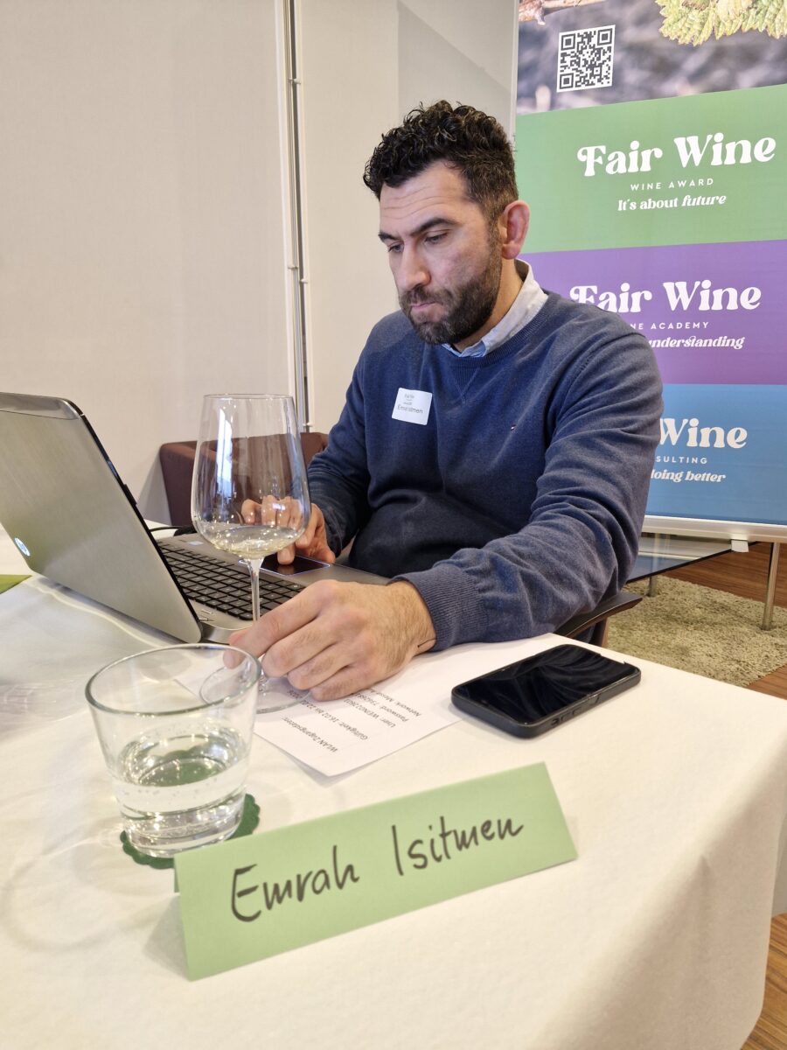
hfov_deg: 58.9
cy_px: 525
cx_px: 394
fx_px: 697
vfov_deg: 73.9
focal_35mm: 23
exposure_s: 1/100
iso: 400
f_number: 1.8
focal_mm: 5.54
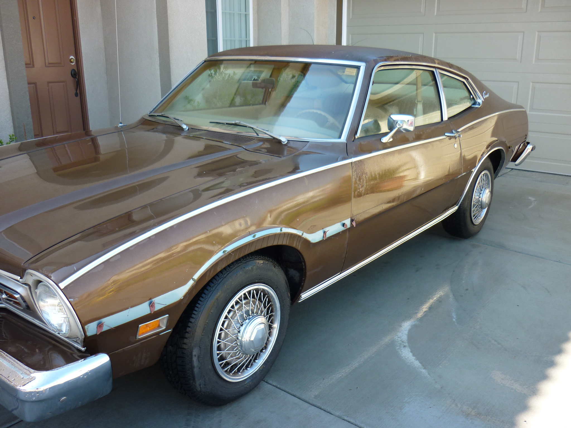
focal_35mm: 33
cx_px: 286
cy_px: 214
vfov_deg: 42.9
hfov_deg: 55.4
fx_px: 544
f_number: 2.8
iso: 80
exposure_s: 1/125
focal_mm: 5.5
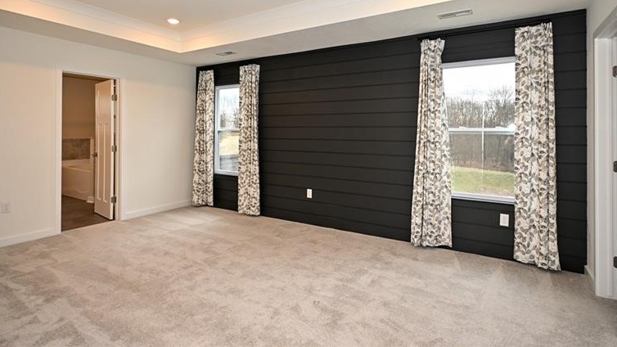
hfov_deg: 86.6
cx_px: 311
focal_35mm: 20
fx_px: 327
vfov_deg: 55.2
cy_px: 130
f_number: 4
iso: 220
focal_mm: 12
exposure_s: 1/60
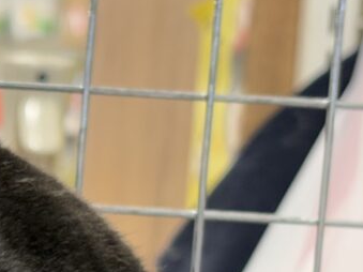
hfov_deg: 10.5
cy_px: 372
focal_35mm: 184
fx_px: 1929
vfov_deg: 7.9
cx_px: -110
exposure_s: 1/33
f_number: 1.6
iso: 100
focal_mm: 5.96
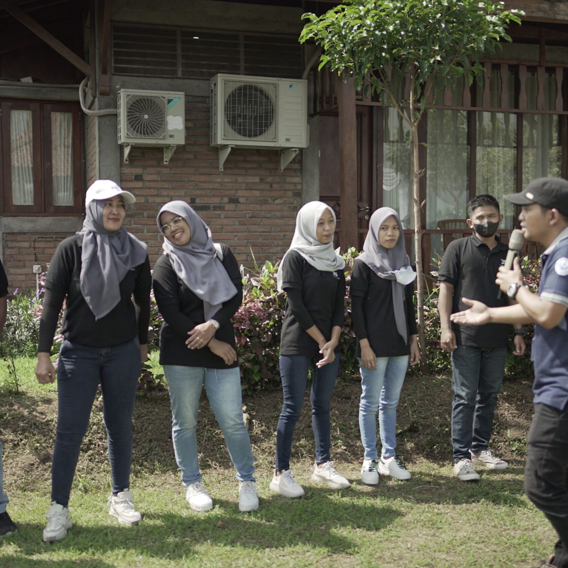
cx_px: 312
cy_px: 285
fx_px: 835
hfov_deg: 37.5
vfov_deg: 37.6
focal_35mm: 45
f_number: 1.8
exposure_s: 1/100
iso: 400
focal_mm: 35
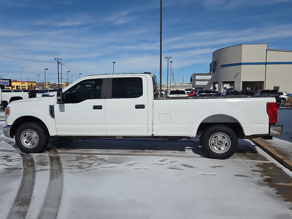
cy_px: 110
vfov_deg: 45.4
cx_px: 146
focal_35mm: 31
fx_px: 261
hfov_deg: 58.4
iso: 33
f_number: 1.8
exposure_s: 1/10000
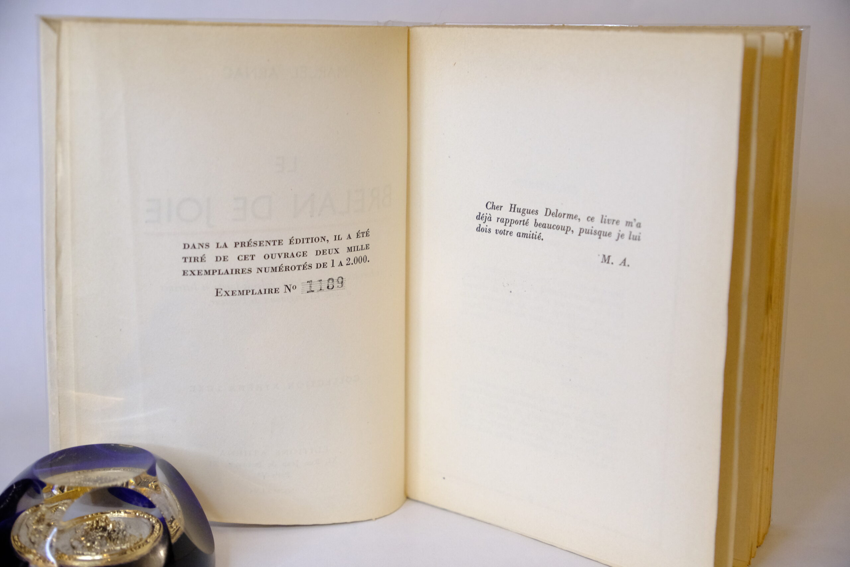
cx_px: 425
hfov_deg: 41.1
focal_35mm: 48
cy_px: 284
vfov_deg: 28.1
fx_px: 1133
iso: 3200
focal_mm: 32.1
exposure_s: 1/100
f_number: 4
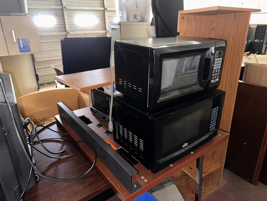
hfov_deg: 71.6
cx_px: 134
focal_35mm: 24
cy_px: 100
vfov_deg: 56.8
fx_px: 185
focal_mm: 6.86
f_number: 1.78
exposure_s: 1/4
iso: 80
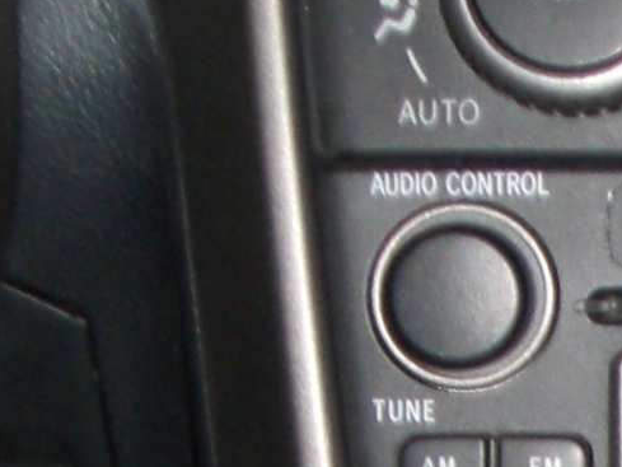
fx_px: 5176
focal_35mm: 288
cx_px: 1178
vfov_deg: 5.0
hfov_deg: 6.7
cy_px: 1115
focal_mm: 9
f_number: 3.3
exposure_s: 1/60
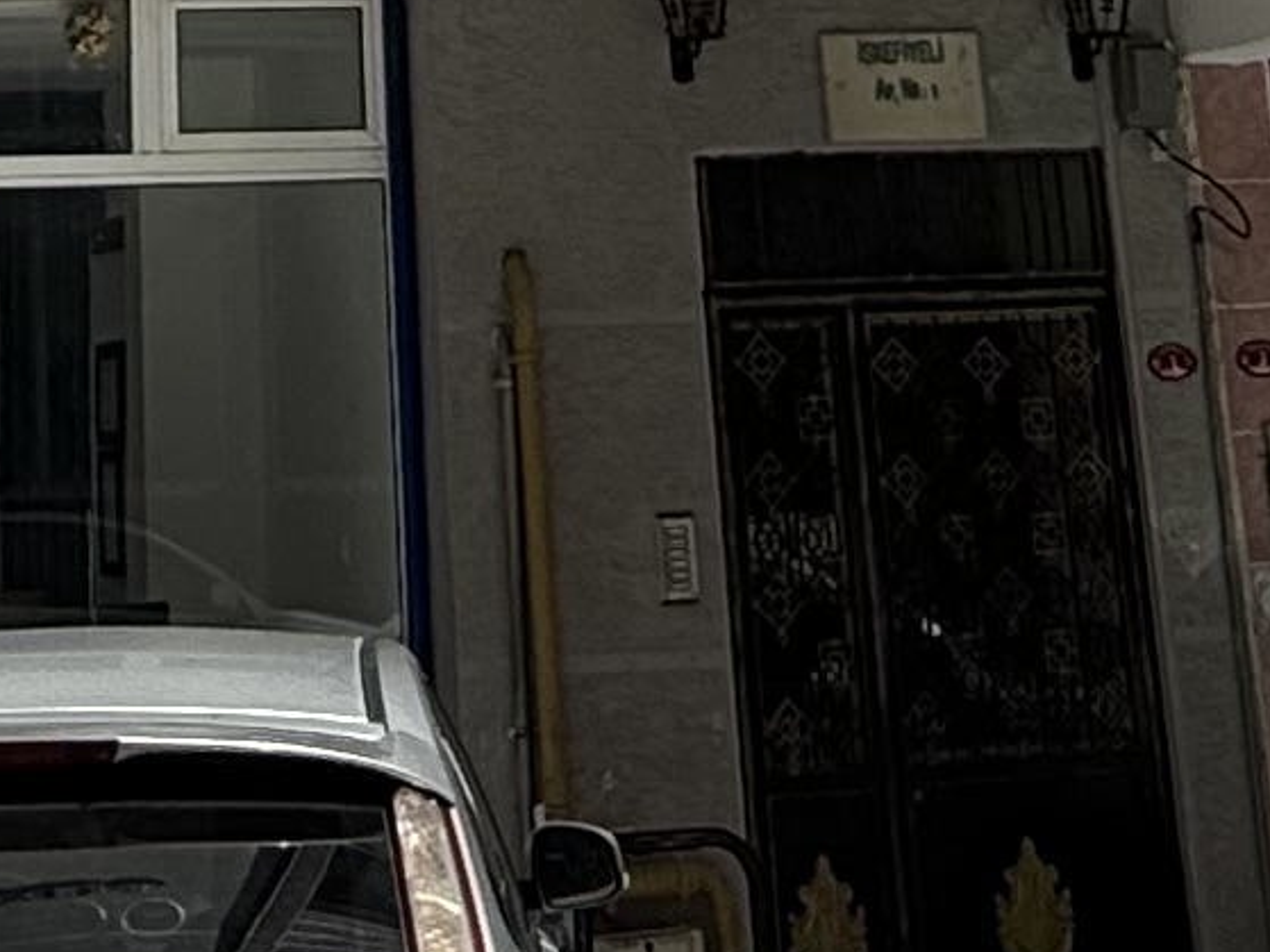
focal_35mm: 101
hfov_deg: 19.4
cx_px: 364
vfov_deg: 12.1
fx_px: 3705
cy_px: -1254
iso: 50
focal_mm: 2.22
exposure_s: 1/2841
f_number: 2.2
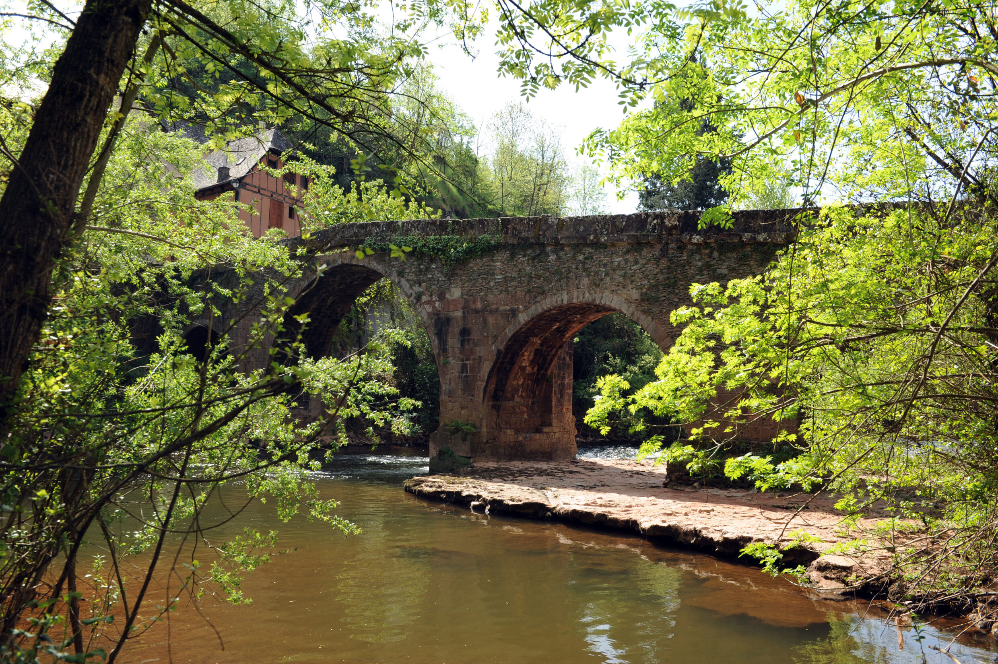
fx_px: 803
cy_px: 332
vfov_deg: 44.9
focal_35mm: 29
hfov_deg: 63.7
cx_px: 499
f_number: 8
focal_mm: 29
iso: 200
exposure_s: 1/160
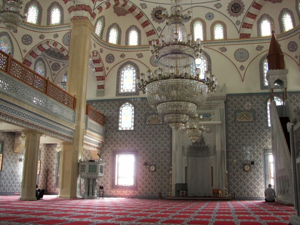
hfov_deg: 51.3
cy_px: 112
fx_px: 312
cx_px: 150
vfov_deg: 39.7
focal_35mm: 36
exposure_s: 1/15
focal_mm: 6
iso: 100
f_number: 2.8
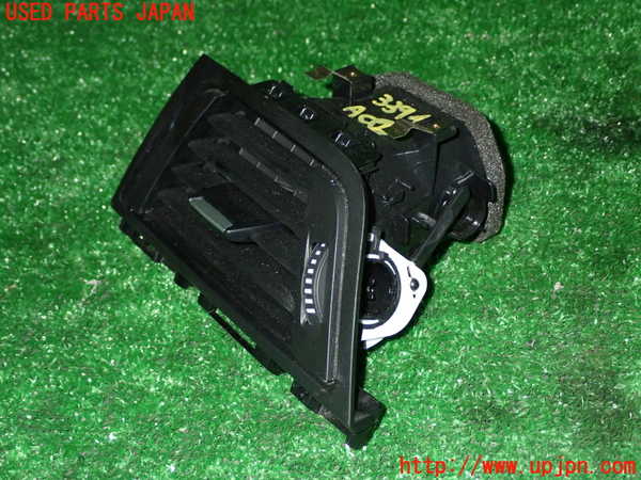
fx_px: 1074
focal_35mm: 58
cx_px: 320
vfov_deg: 25.2
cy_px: 240
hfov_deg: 33.2
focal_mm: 10.35
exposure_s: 1/60
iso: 800
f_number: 10
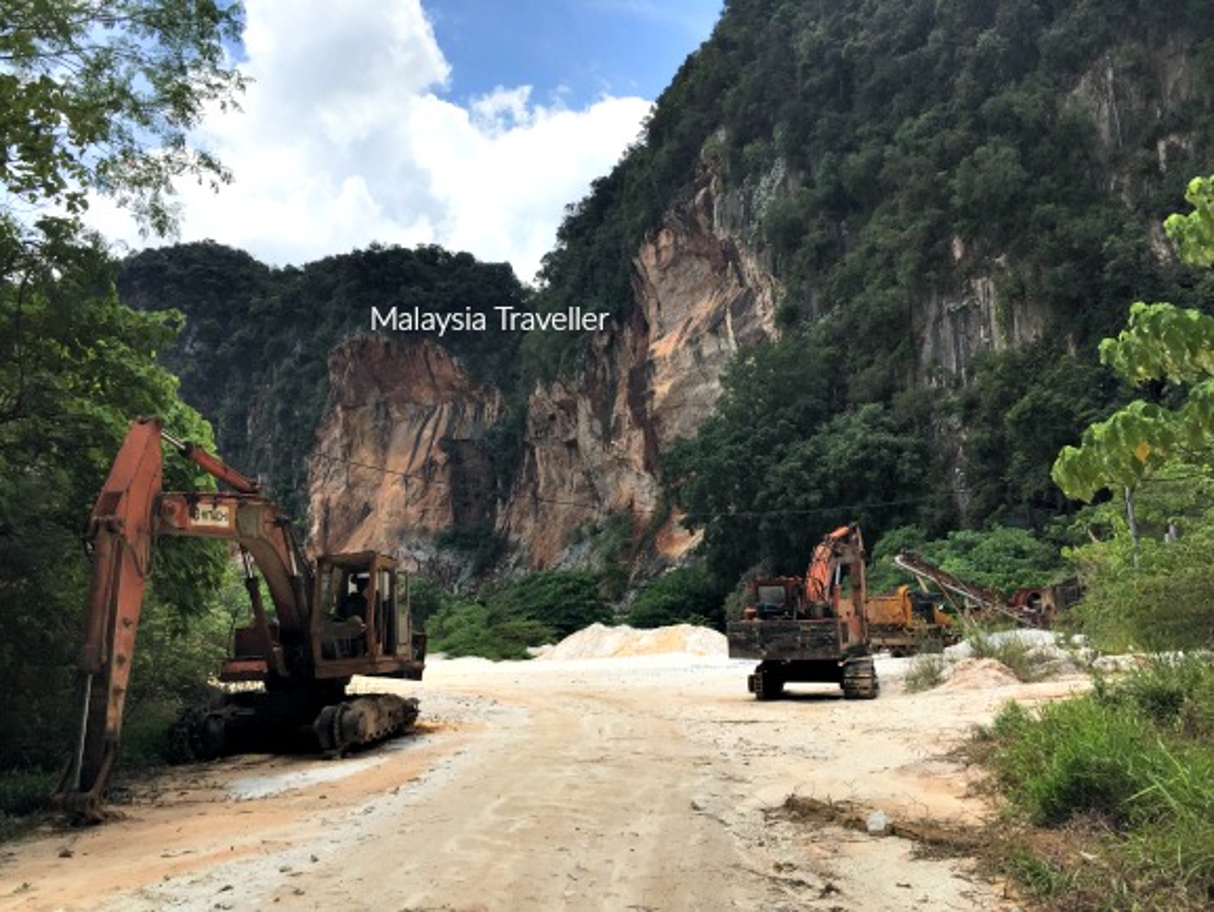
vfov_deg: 48.3
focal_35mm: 29
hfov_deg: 61.6
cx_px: 607
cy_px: 456
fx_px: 1017
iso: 32
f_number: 2.2
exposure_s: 1/2639
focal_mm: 4.15
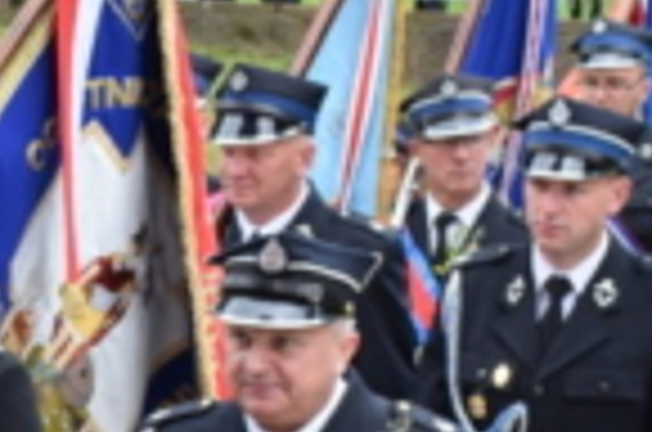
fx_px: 3239
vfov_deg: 7.6
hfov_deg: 11.3
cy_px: 371
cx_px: -117
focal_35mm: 179
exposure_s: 1/200
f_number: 7.1
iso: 400
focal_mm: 27
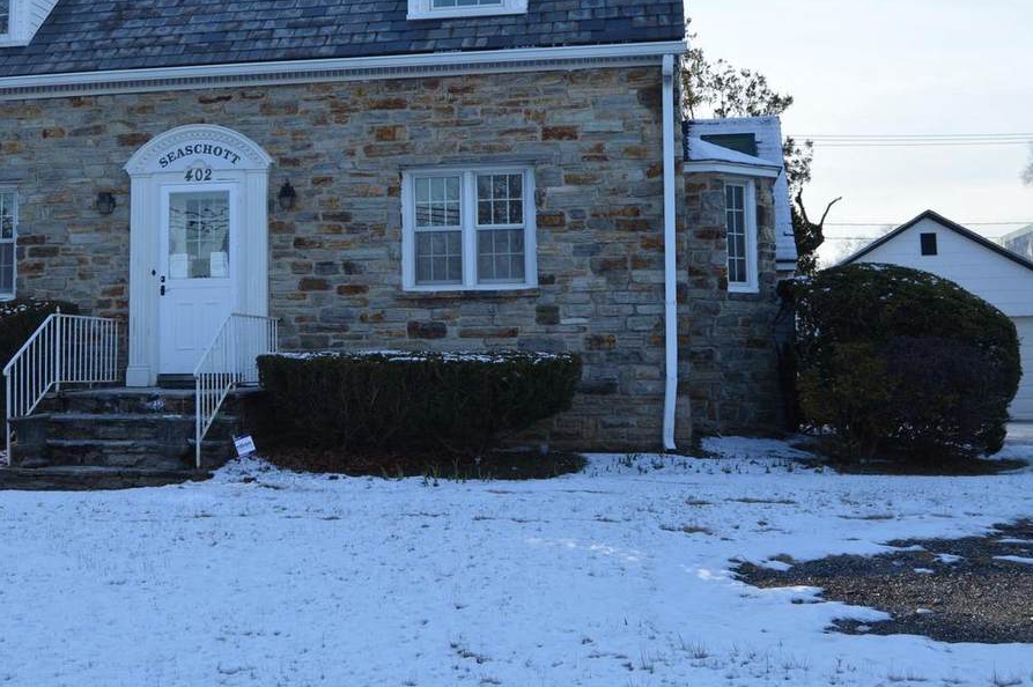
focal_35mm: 43
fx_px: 1233
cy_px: 217
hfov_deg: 45.1
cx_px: 388
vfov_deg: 30.9
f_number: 6.3
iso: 100
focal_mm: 20
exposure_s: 1/160
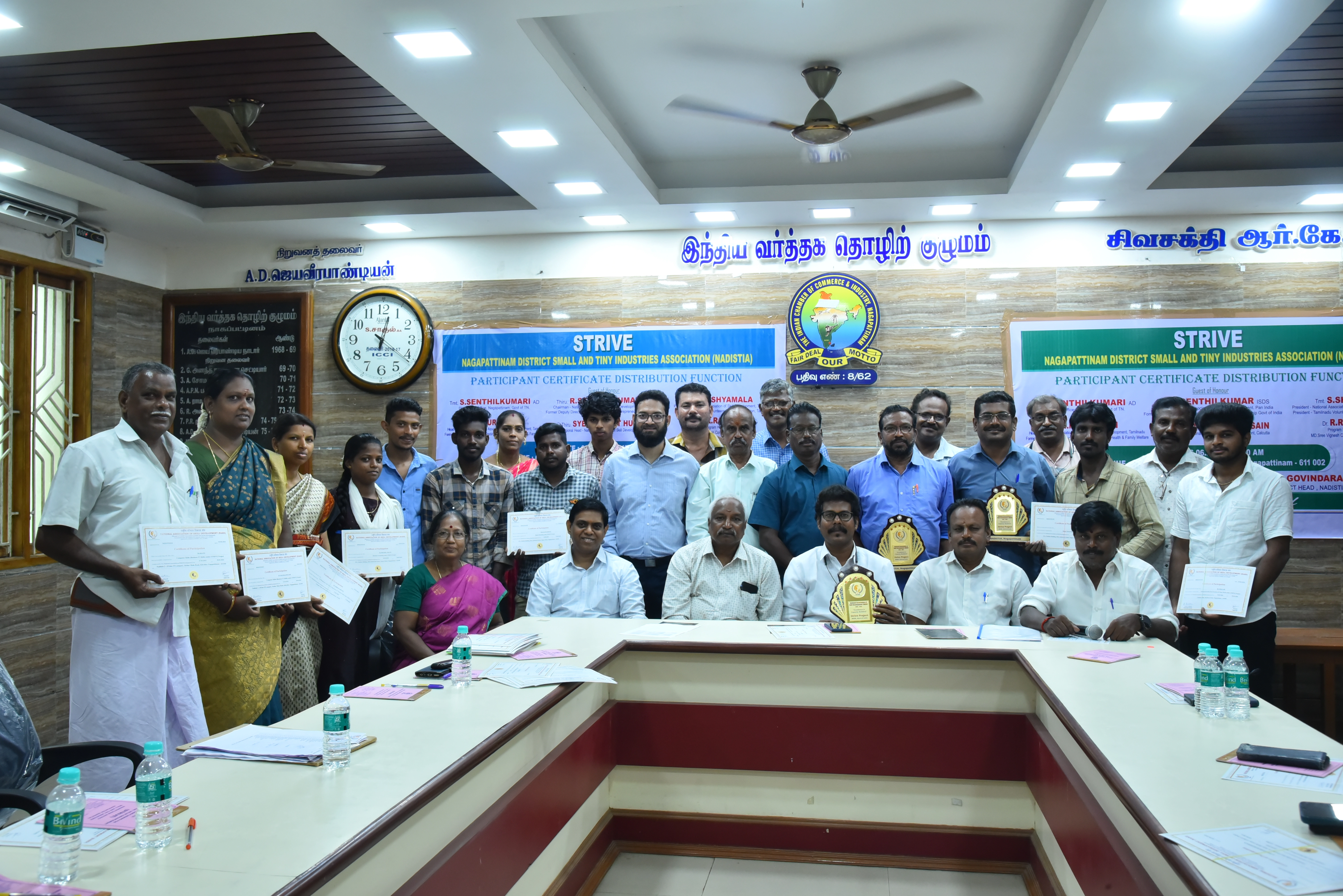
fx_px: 1120
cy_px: 448
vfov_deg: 43.6
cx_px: 672
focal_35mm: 30
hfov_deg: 61.9
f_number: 7.1
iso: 2000
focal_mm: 30
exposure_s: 1/80
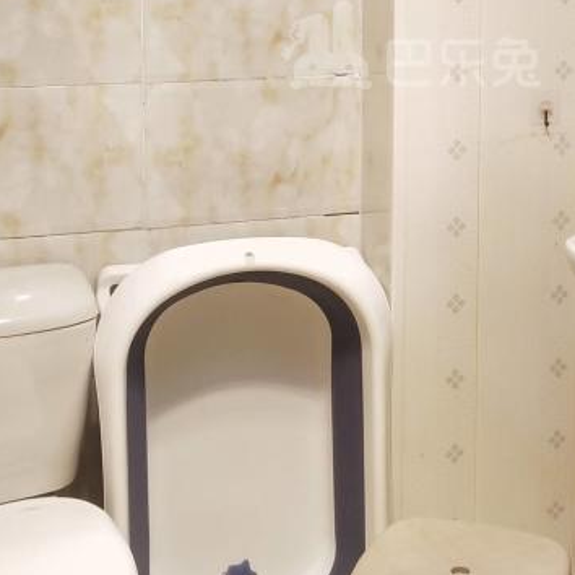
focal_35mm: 80
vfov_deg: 21.1
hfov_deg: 21.5
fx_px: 1503
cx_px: 411
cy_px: 46
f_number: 1.8
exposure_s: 1/100
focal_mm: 3.95
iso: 121
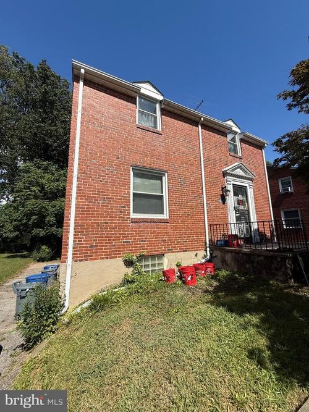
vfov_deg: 102.1
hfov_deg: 85.7
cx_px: 154
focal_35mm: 14
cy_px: 206
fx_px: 167
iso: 50
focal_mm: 2.22
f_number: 2.2
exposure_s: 1/2506
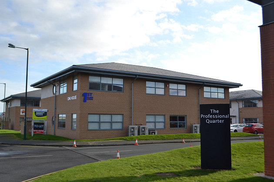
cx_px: 137
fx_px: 274
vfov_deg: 36.9
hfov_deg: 53.1
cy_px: 91
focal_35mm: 36
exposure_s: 1/200
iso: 100
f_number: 7.1
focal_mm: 24
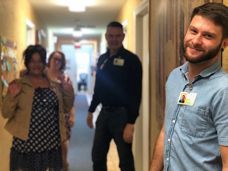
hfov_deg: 36.8
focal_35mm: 52
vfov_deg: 28.0
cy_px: 86
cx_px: 114
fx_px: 343
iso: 125
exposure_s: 1/30
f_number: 2.4
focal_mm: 6
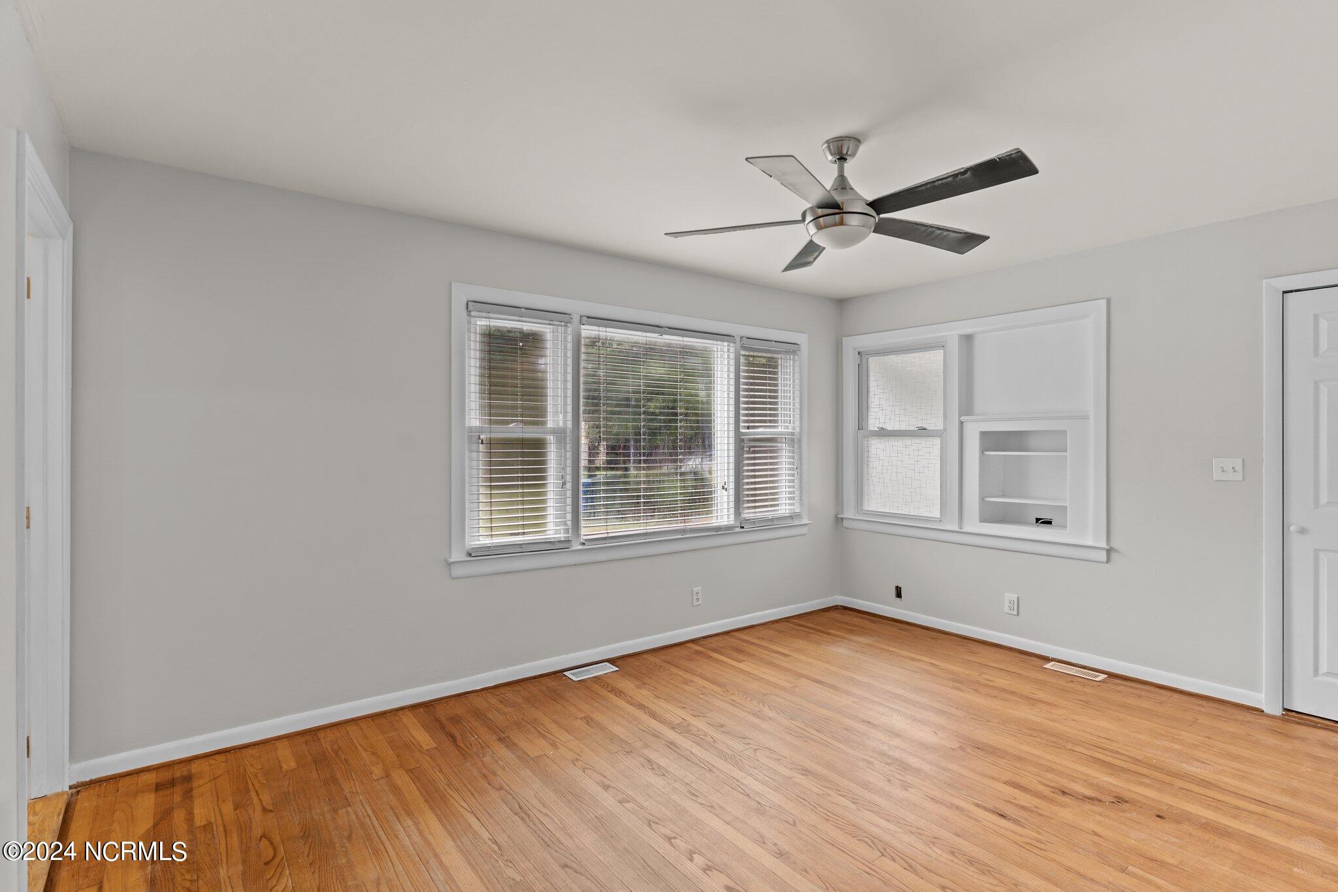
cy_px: 446
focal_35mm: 18
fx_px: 669
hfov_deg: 90.0
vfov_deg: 67.4
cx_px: 669
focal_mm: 18
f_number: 5.6
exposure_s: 1/5
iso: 320
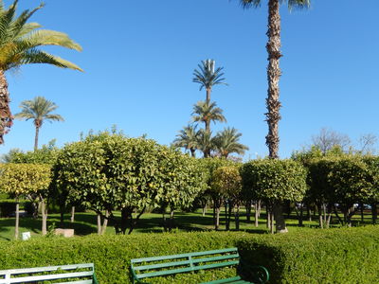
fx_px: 350
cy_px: 142
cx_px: 190
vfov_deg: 44.2
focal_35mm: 32
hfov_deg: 56.8
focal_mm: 5.7
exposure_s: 1/1000
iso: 125
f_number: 3.8
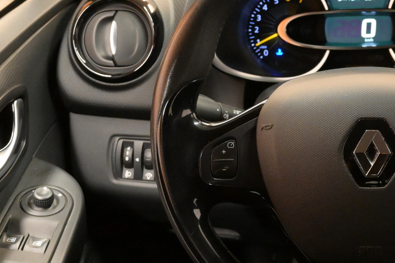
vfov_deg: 17.7
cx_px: 369
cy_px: 141
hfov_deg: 25.4
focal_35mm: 77
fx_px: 844
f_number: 5
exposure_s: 1/100
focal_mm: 27
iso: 6400
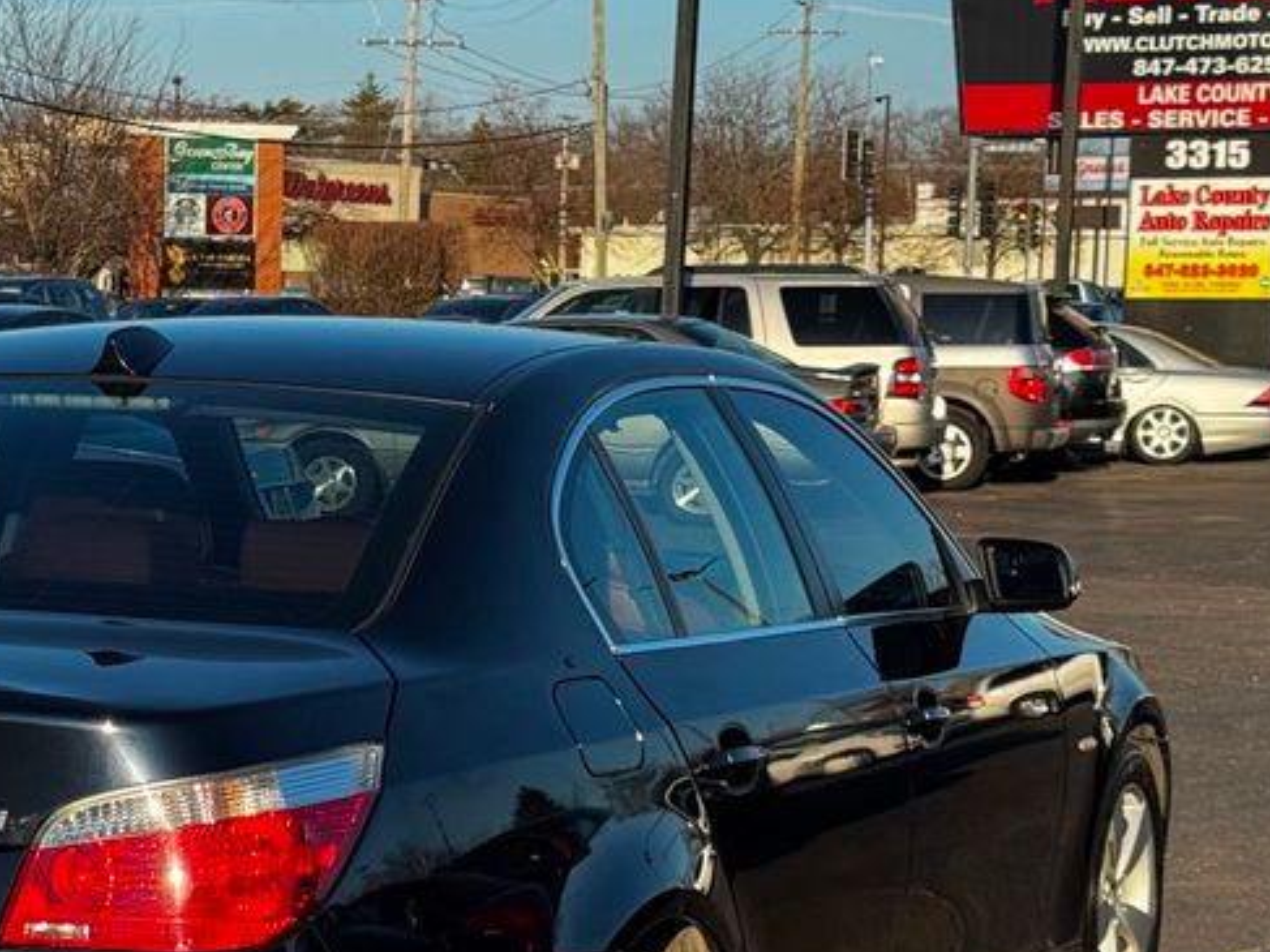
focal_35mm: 101
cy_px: 689
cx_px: 300
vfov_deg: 14.6
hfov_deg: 19.3
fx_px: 3705
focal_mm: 6.76
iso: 64
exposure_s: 1/2179
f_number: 1.78
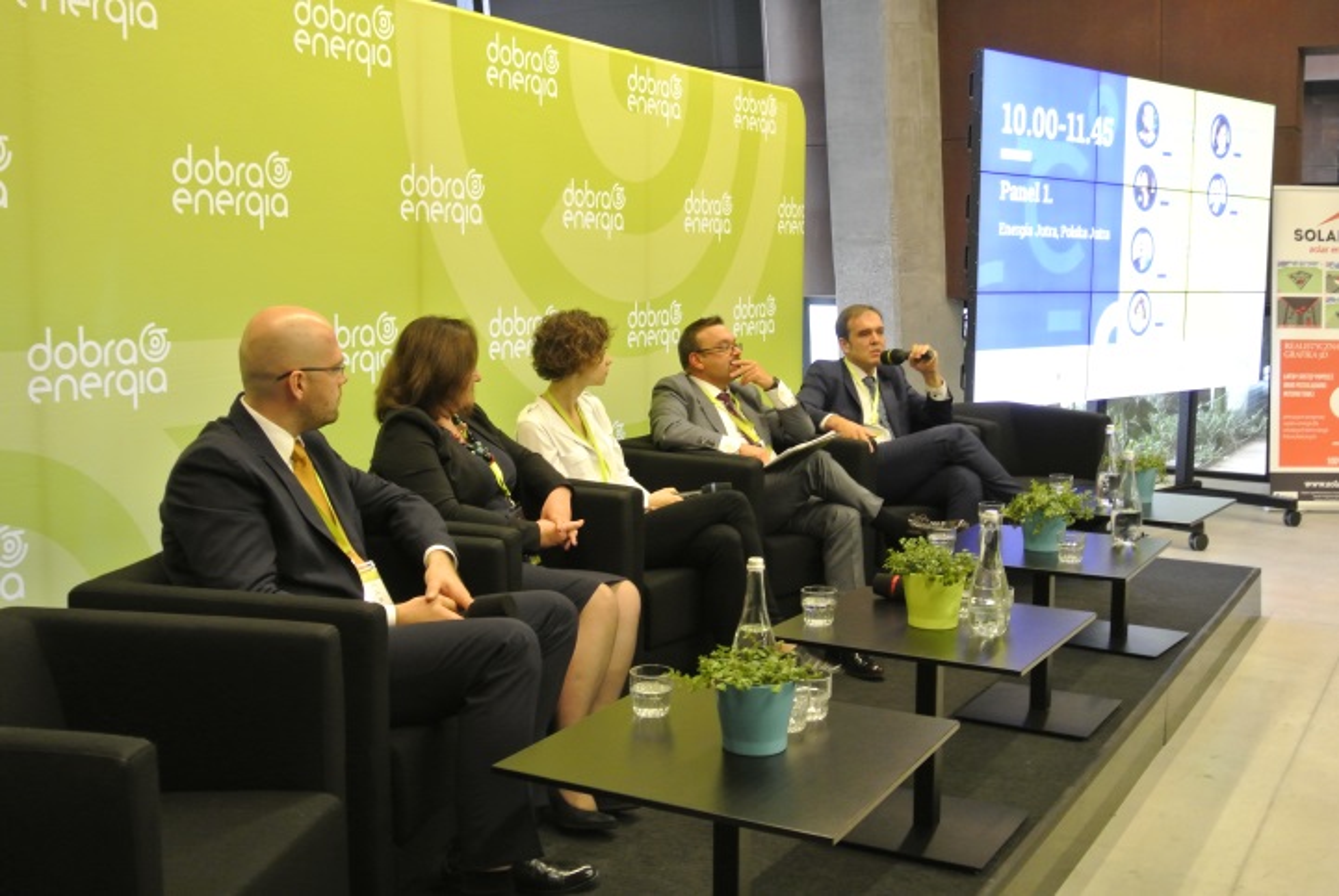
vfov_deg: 34.3
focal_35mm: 39
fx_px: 1453
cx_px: 670
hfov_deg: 49.5
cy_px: 448
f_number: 4
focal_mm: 14.5
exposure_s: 1/15
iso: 800
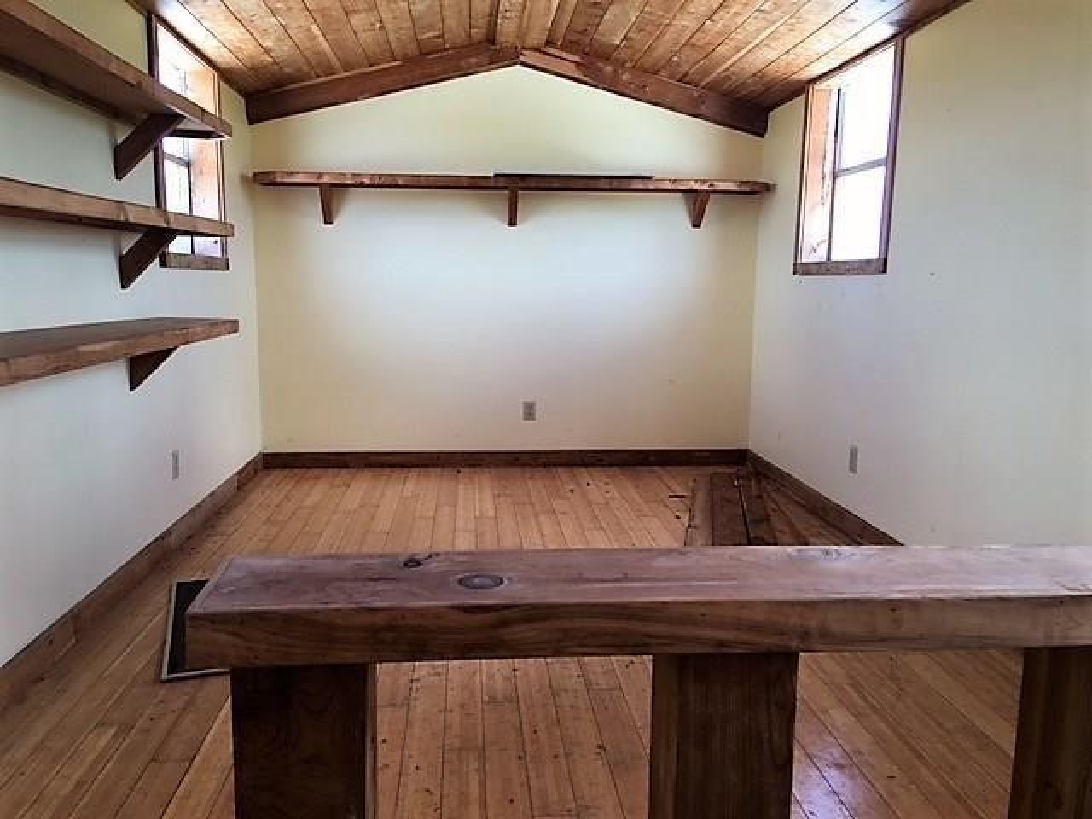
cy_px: 410
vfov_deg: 48.2
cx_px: 546
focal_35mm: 29
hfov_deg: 61.7
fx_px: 915
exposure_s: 1/60
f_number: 2.2
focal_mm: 4.15
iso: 25
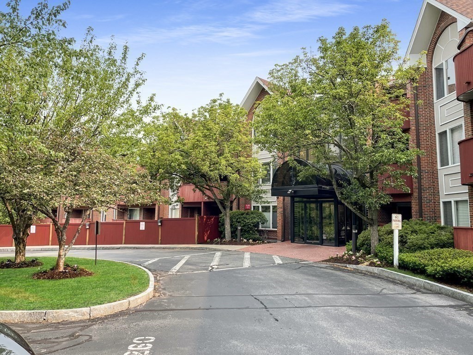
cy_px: 178
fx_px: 355
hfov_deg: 67.3
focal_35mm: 26
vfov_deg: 53.1
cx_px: 236
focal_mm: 4.2
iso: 32
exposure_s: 1/1135
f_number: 1.6
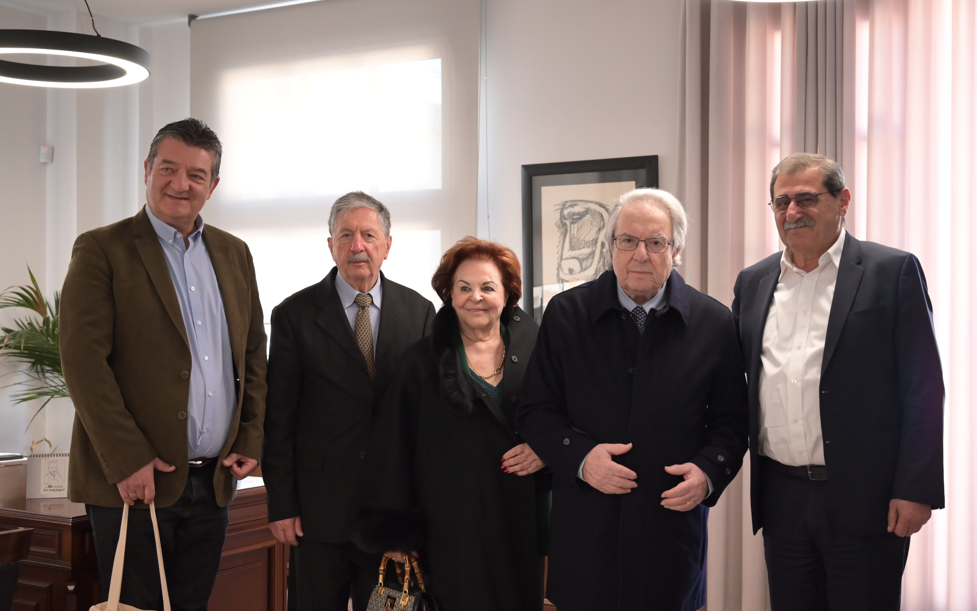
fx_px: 1172
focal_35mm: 44
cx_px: 489
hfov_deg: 45.3
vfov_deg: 29.2
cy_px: 310
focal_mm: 43
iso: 4000
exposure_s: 1/200
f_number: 4
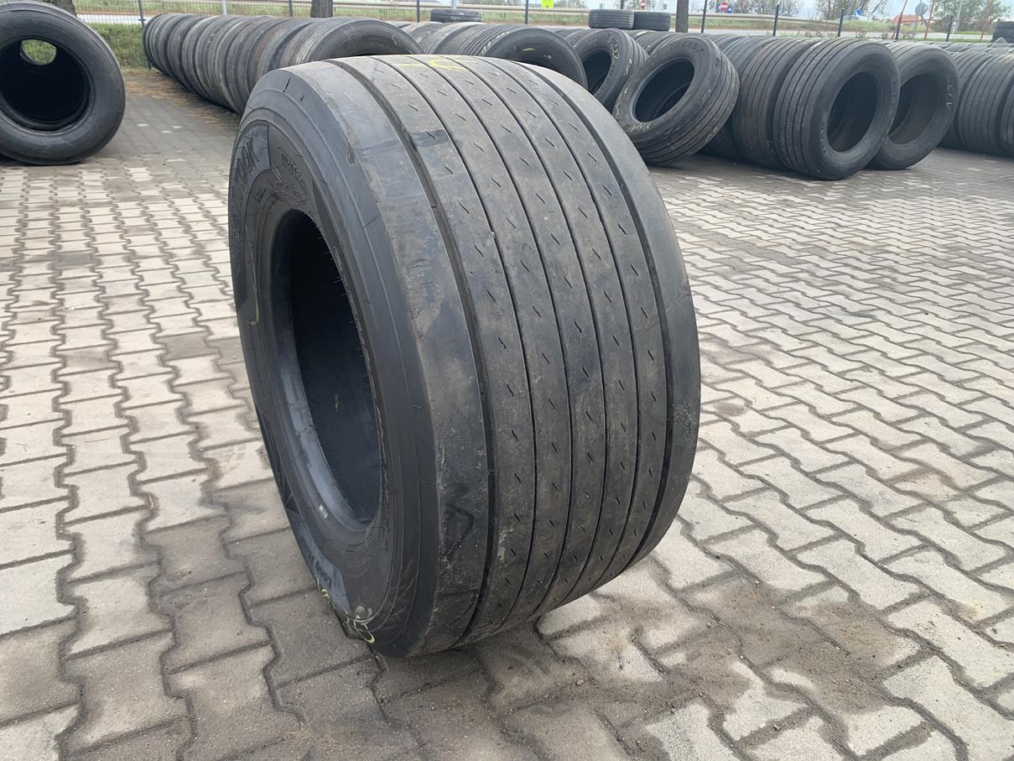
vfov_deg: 53.1
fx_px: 762
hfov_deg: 67.3
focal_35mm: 26
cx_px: 507
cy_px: 380
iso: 25
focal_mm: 4.25
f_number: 1.8
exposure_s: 1/278
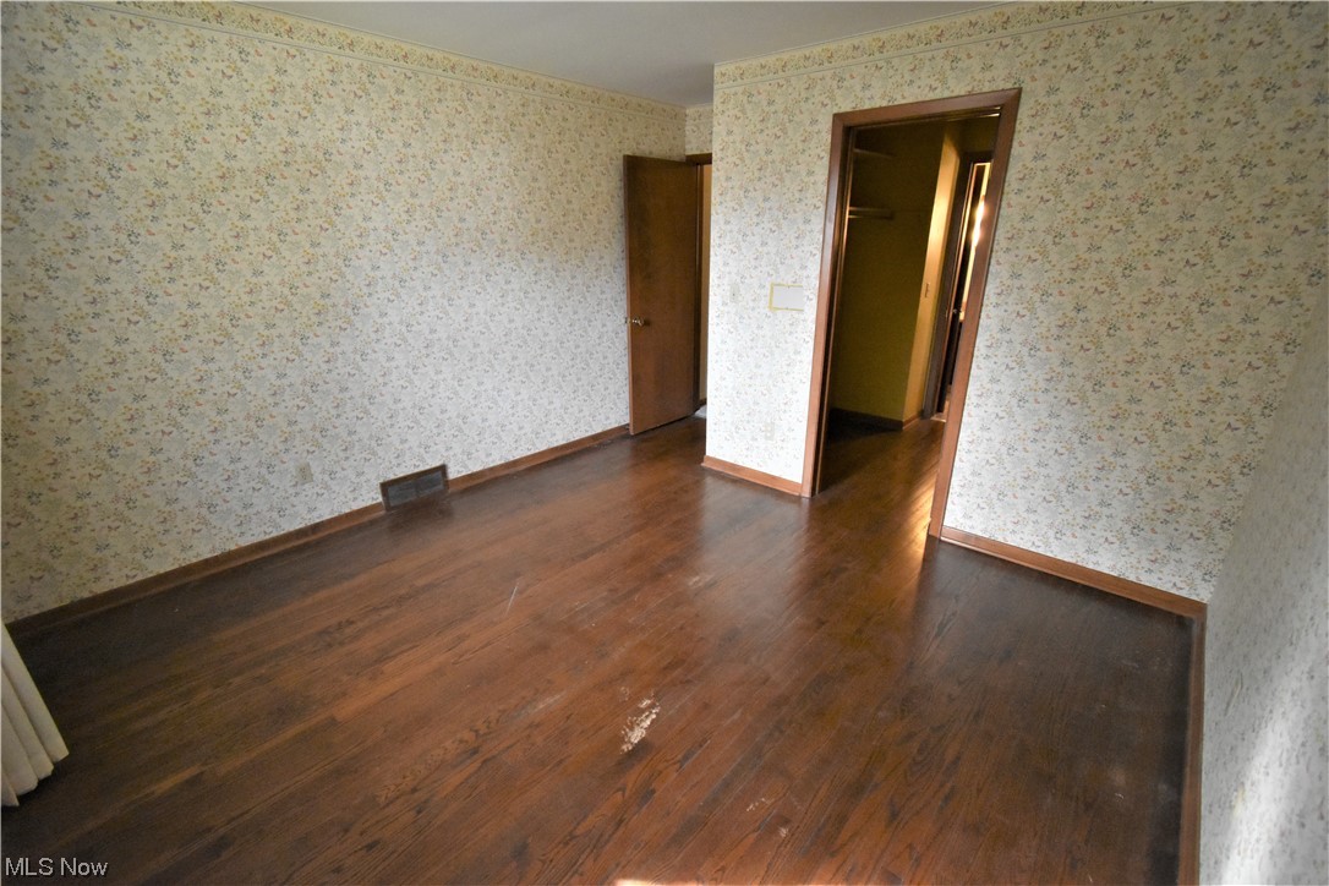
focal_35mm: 15
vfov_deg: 77.3
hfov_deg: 100.4
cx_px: 664
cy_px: 443
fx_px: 554
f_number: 4.5
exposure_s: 1/125
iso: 3600
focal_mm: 10
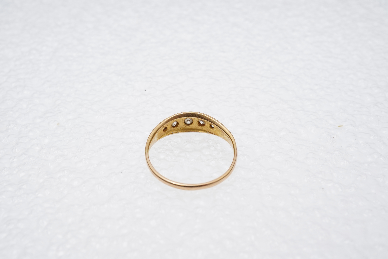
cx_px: 194
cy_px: 130
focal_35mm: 45
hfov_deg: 43.6
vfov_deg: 29.9
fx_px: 485
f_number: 20
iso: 500
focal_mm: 30
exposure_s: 1/125
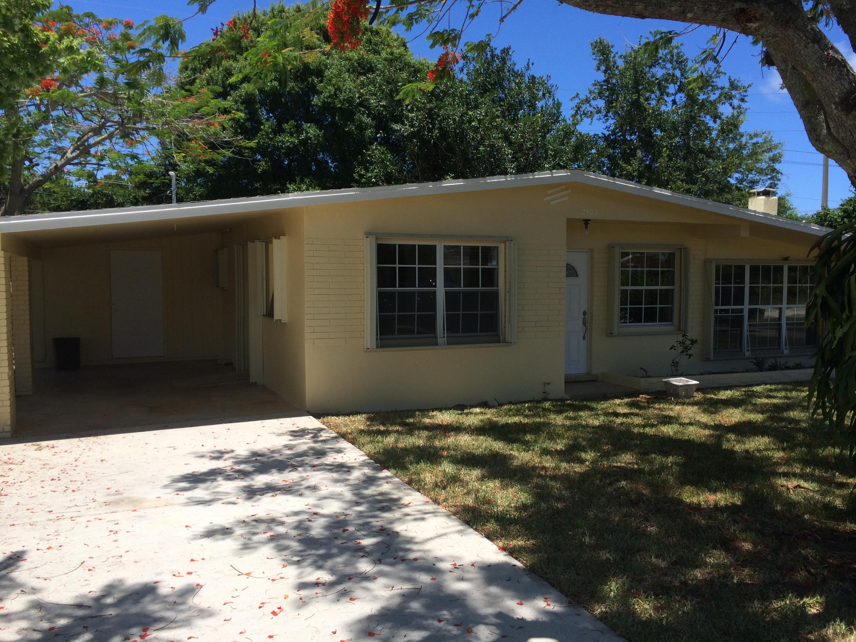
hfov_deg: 60.0
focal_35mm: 30
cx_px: 428
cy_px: 321
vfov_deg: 46.8
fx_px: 742
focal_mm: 4.12
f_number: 2.2
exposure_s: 1/2160
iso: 40
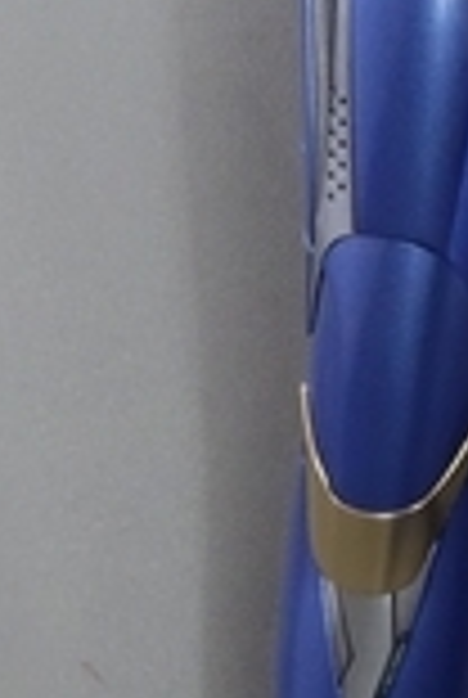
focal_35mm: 242
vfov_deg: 8.3
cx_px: 677
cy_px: -284
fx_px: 4698
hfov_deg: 5.7
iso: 1000
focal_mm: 17.4
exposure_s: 1/6
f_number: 11
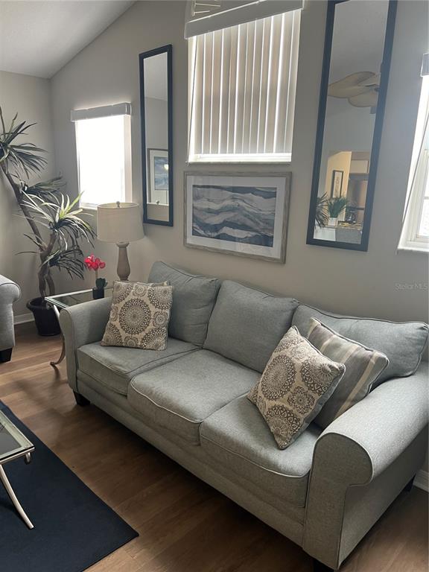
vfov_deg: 67.3
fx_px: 430
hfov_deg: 53.1
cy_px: 286
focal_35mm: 26
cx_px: 214
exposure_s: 1/60
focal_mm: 5.7
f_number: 1.5
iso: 100
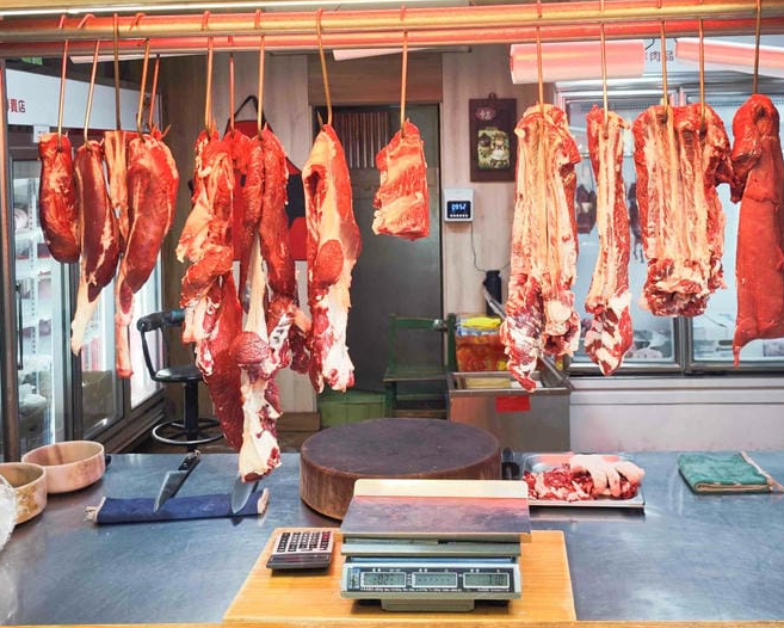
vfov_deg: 35.7
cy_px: 162
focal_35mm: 41
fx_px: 952
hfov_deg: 44.7
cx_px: 427
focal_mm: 8.72
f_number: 2
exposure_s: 1/120
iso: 125
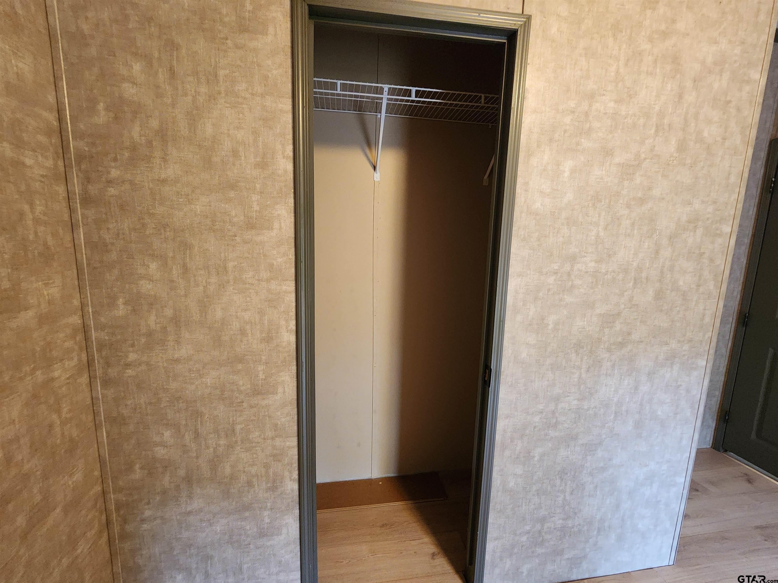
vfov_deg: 89.9
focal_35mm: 13
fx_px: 292
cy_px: 292
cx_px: 389
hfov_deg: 106.2
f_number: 2.2
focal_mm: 2.2
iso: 640
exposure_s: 1/30
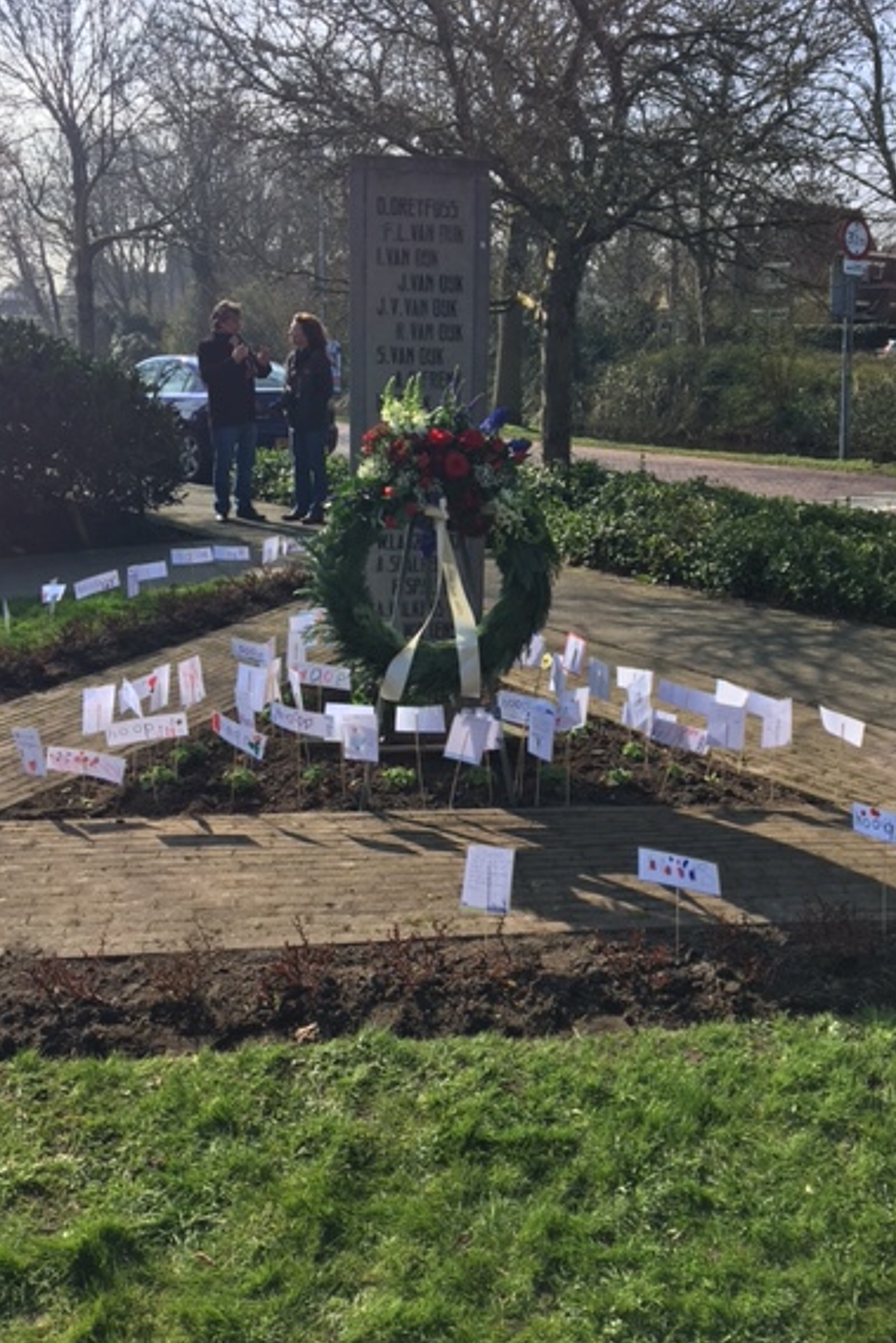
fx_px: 1268
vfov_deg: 55.6
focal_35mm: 34
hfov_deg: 38.9
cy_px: 591
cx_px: 489
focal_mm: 4.15
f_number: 2.2
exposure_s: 1/1012
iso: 25
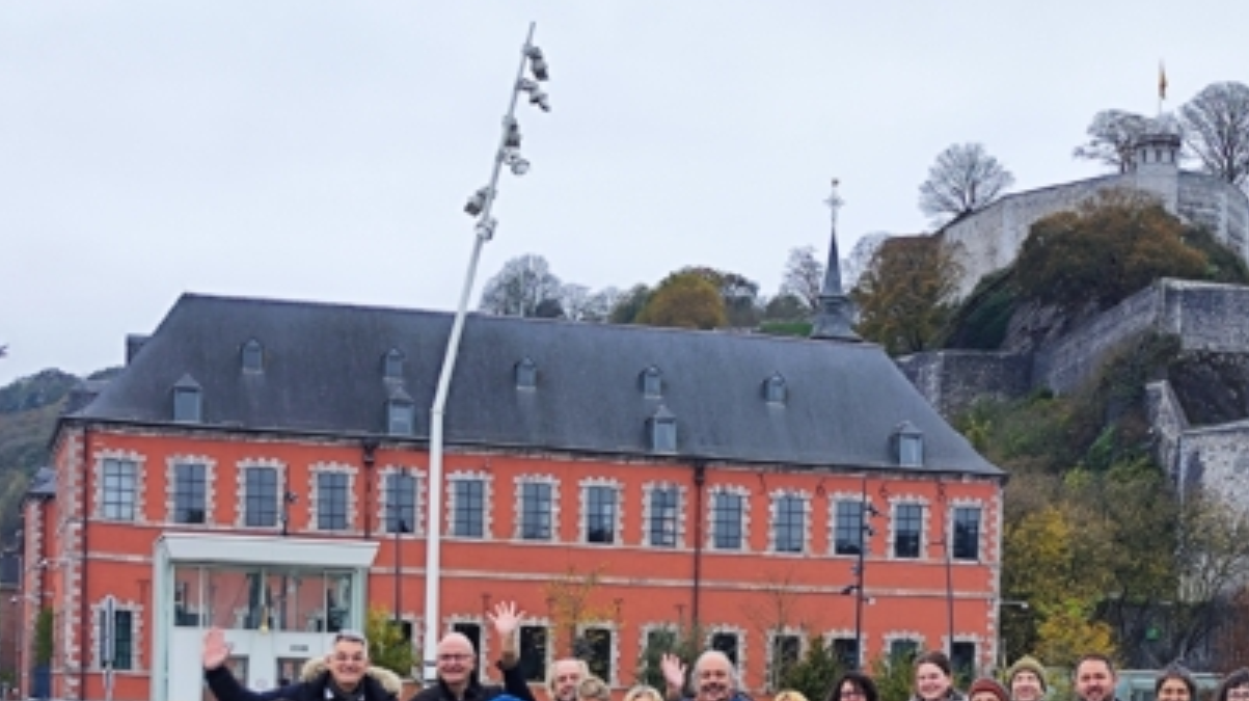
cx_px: 779
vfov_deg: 23.3
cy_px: 777
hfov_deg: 42.6
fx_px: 1589
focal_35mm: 48
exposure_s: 1/177
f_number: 1.69
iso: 50
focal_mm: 7.01
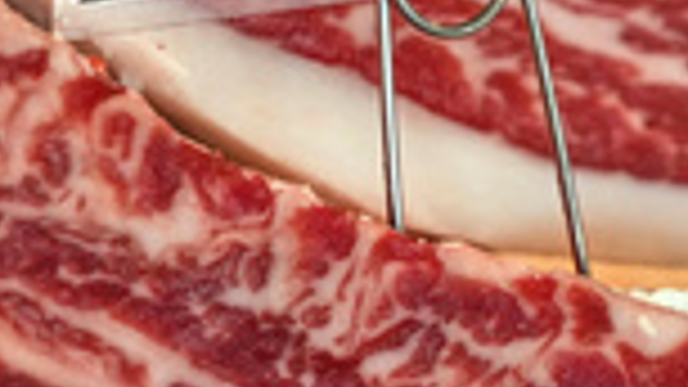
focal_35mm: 246
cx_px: 508
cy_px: -124
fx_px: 4487
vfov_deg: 4.9
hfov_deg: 8.8
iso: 1250
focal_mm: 70
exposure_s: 1/125
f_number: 8
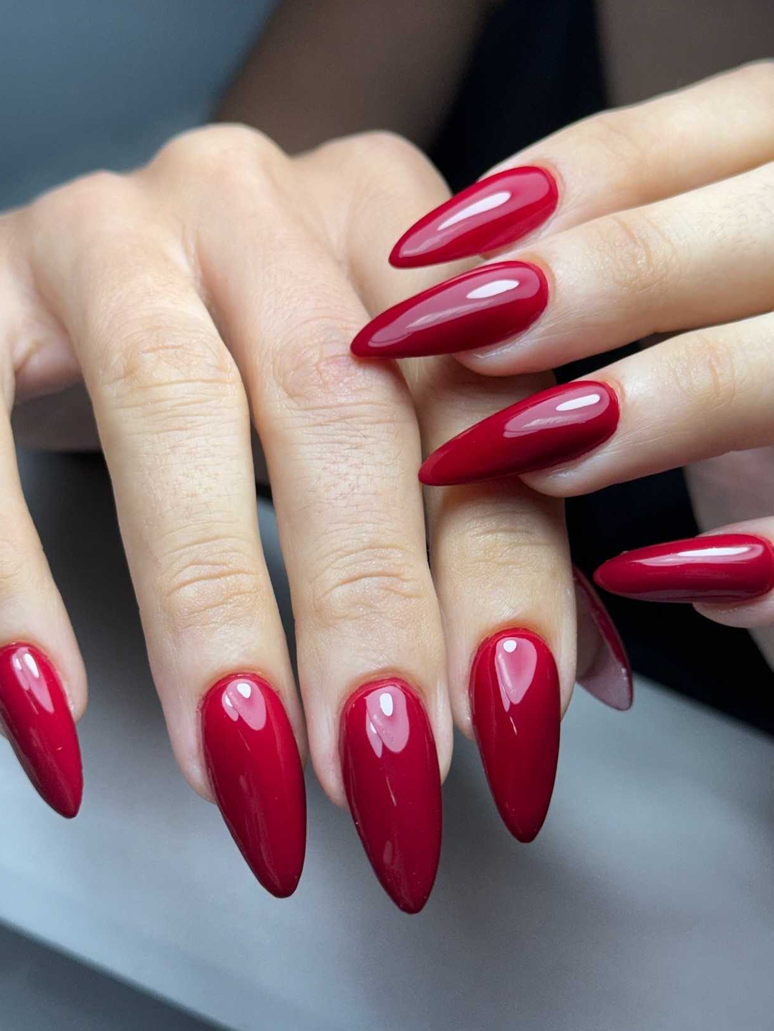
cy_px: 537
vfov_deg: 32.2
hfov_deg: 24.4
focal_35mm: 60
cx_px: 425
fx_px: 1788
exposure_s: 1/876
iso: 64
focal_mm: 6.76
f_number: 1.78
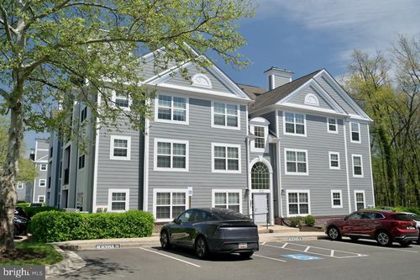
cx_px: 210
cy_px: 140
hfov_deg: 61.9
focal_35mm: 30
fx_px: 350
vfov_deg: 43.6
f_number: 8
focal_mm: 30
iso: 250
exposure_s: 1/125
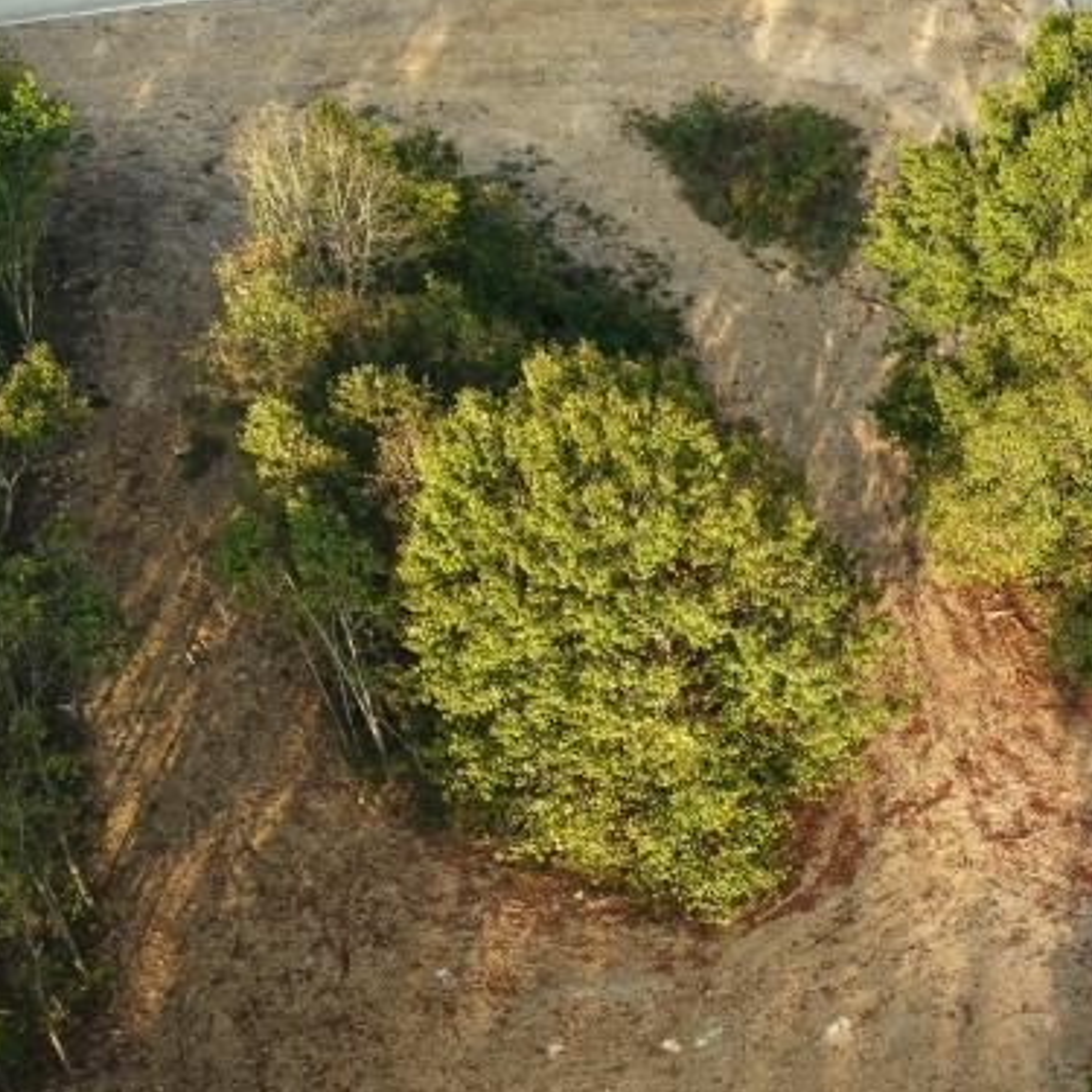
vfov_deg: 29.2
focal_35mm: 58
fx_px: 2070
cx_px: 1235
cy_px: 780
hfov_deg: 26.9
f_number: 1.8
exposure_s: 1/640
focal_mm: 8.67
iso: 120
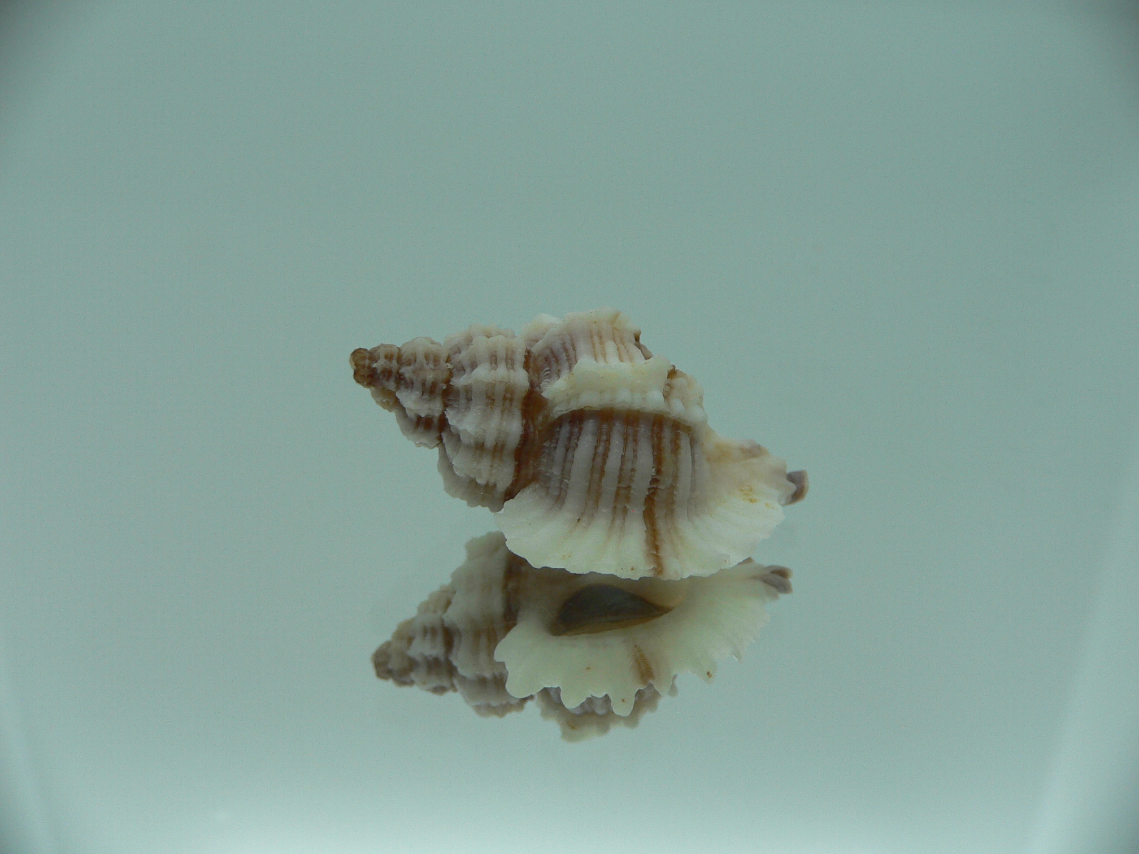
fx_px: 1152
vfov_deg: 40.7
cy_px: 427
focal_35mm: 35
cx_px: 570
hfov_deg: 52.6
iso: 80
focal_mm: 4.6
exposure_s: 1/80
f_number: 2.8
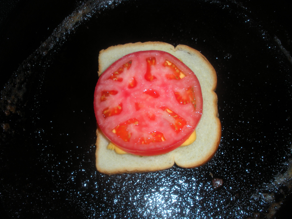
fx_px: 304
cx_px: 146
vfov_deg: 39.7
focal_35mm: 36
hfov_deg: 51.4
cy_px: 110
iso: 64
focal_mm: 6.3
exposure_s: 1/60
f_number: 5.6
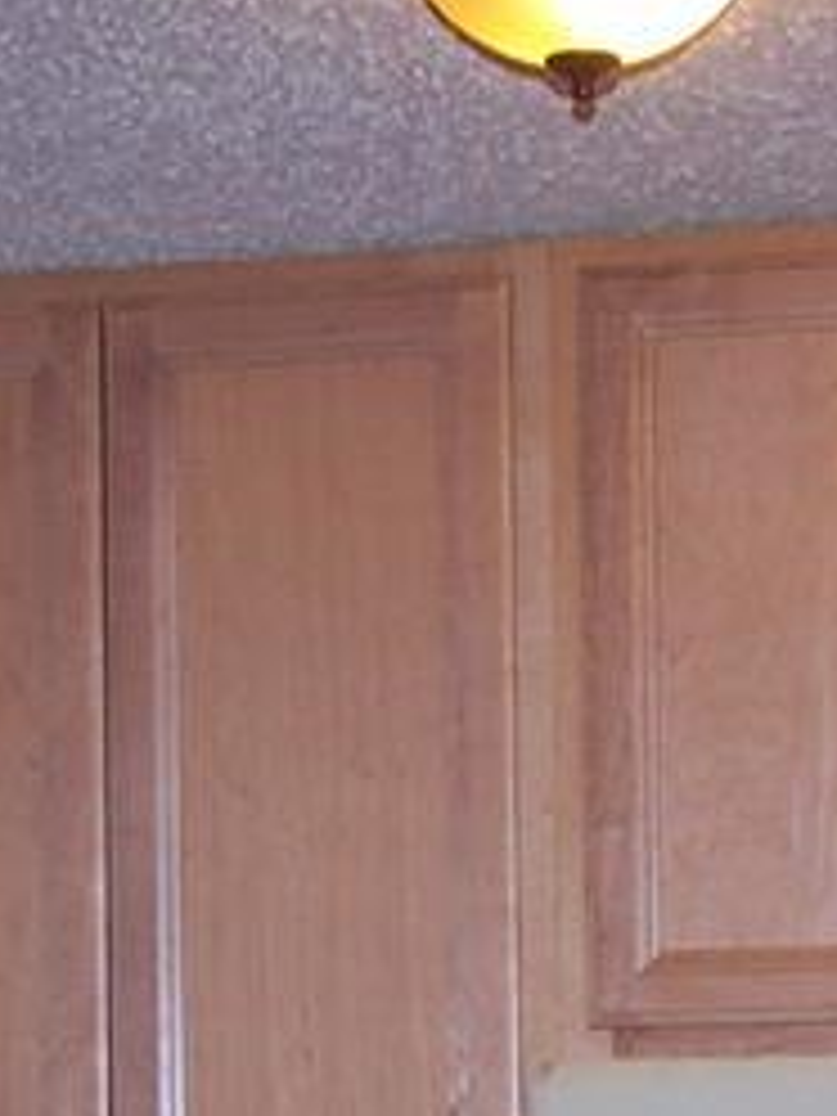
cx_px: 428
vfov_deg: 12.0
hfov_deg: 9.5
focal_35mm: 157
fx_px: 5062
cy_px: 1642
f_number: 2.8
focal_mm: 6.3
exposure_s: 1/60
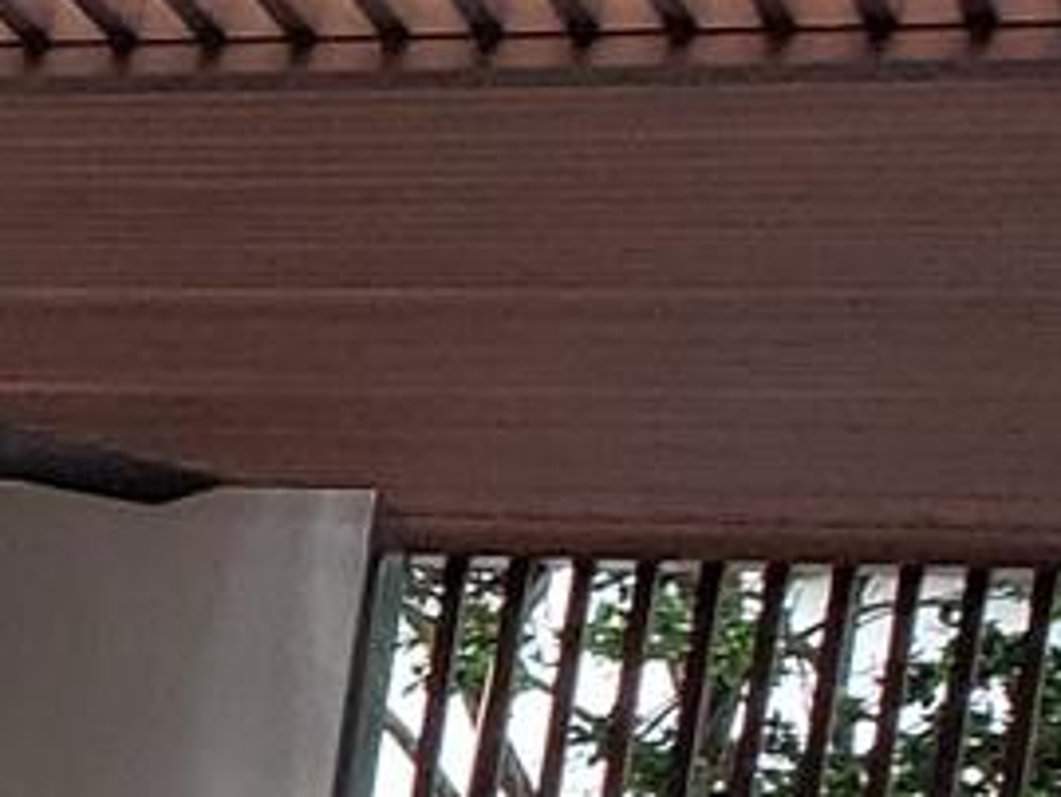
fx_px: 6072
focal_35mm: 198
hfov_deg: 7.6
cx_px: -2911
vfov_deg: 7.3
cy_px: 1507
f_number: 2.4
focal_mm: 4.3
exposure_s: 1/60
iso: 100
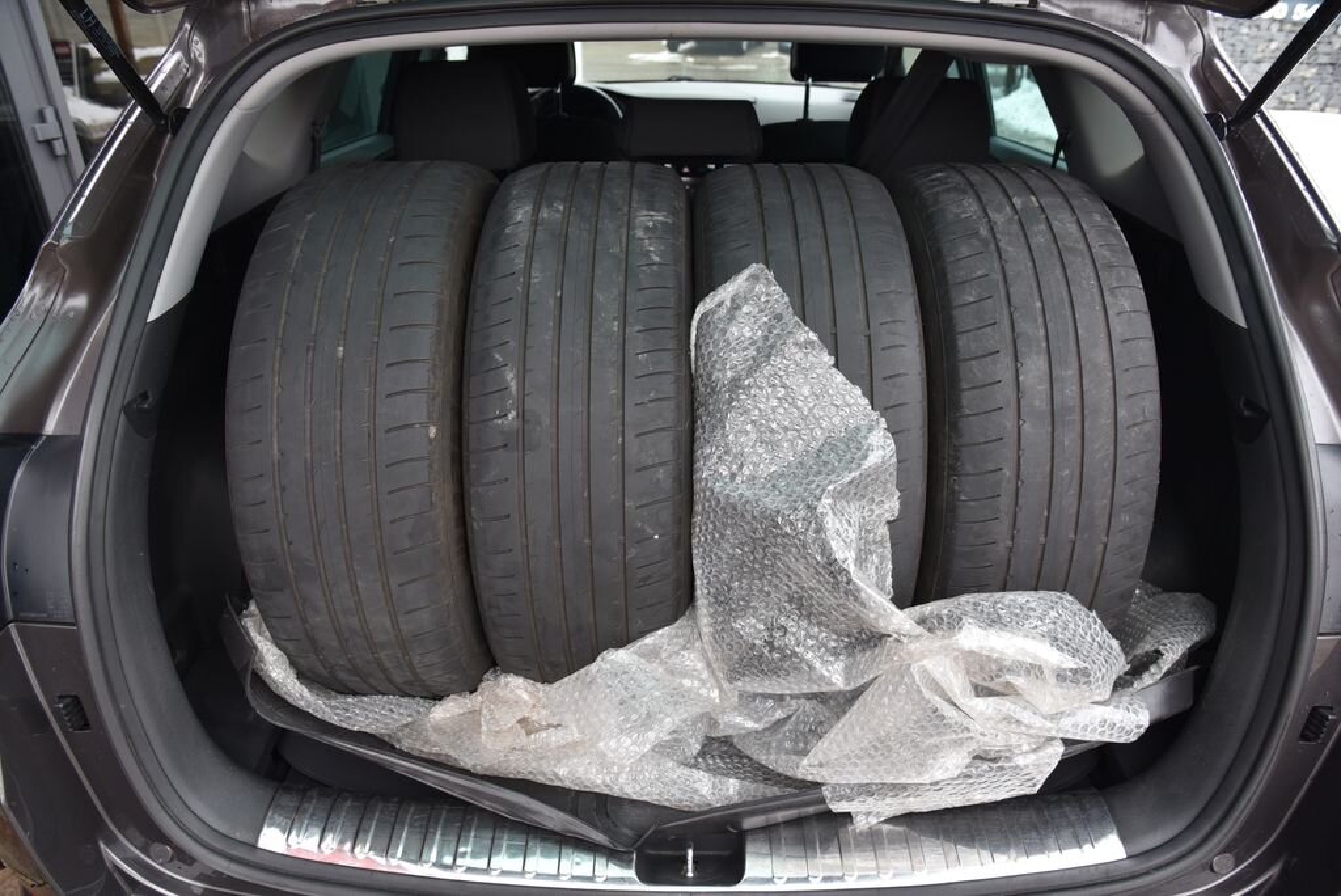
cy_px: 448
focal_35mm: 24
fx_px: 894
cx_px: 670
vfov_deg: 53.2
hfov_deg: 73.7
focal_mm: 24
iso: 500
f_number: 5
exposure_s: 1/100
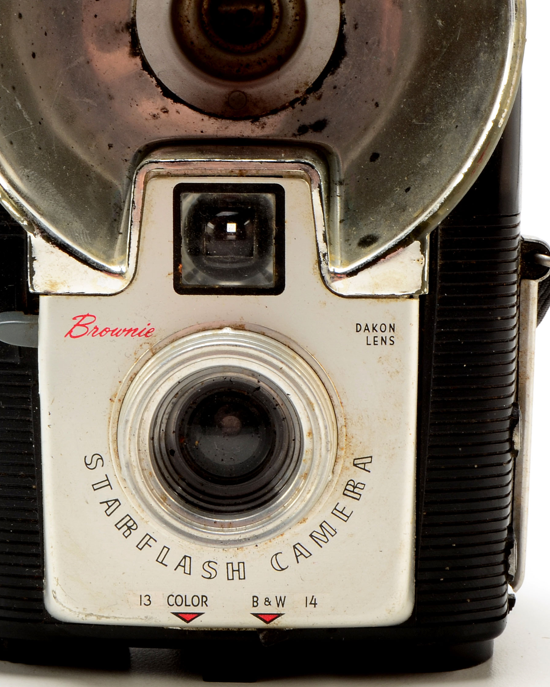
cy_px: 212
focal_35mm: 129
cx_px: 235
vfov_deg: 14.9
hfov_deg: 12.0
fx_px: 2625
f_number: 18
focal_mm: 42
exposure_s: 1/160
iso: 100
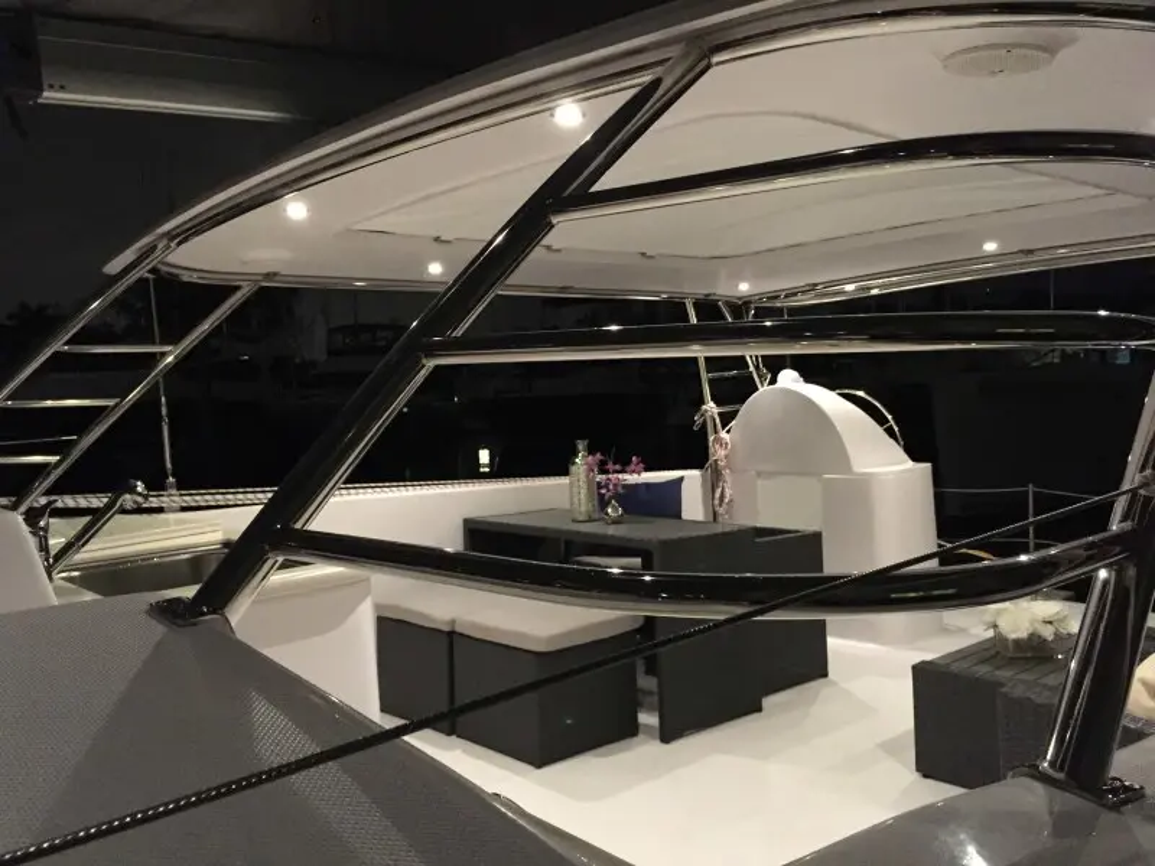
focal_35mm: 29
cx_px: 578
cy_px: 433
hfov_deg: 61.7
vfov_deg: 48.2
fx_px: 968
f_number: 2.2
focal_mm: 4.15
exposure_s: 1/17
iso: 400
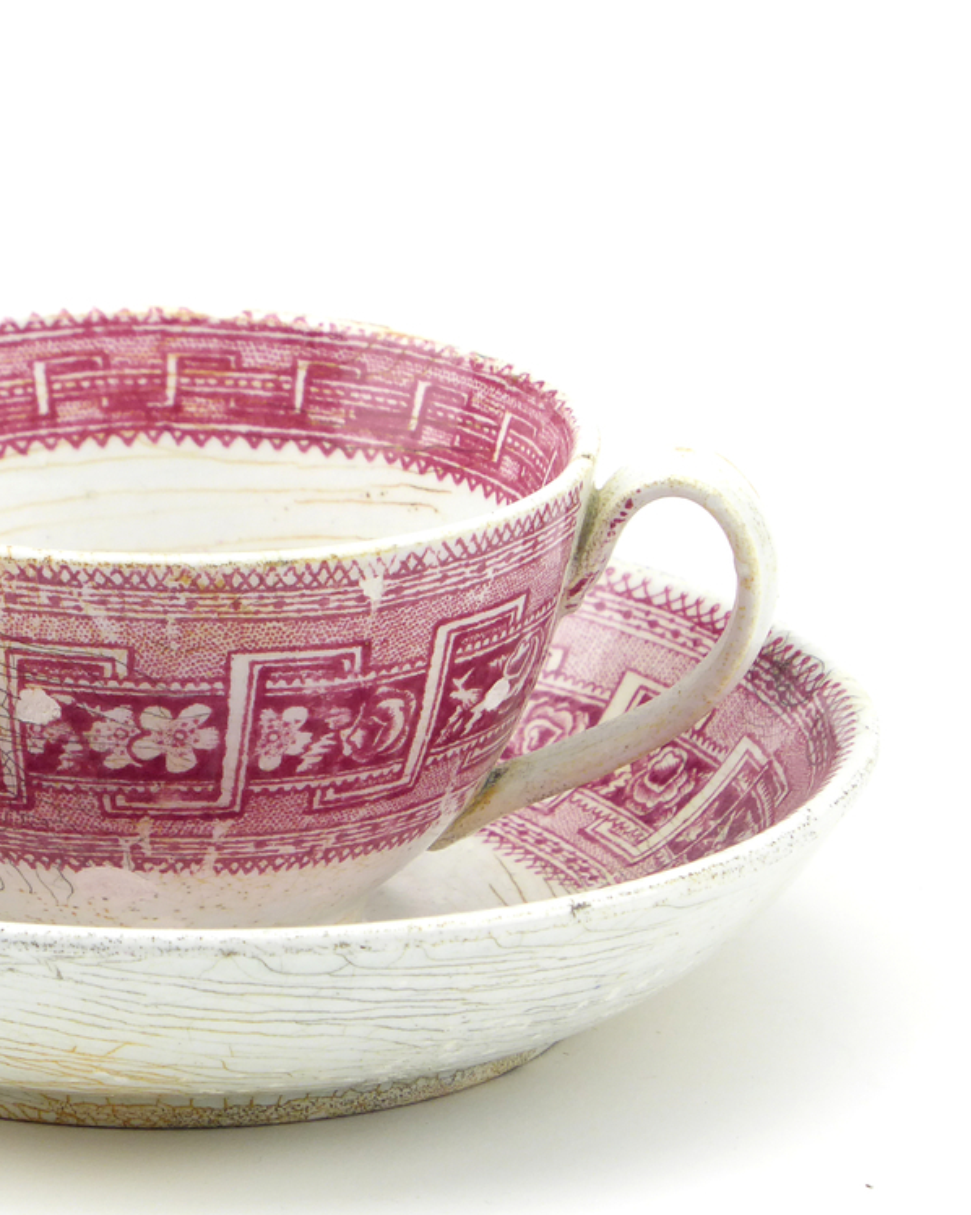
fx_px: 16279
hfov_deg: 3.4
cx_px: 170
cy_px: 608
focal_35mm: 453
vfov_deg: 4.3
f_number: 6
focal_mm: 62.1
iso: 200
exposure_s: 1/50
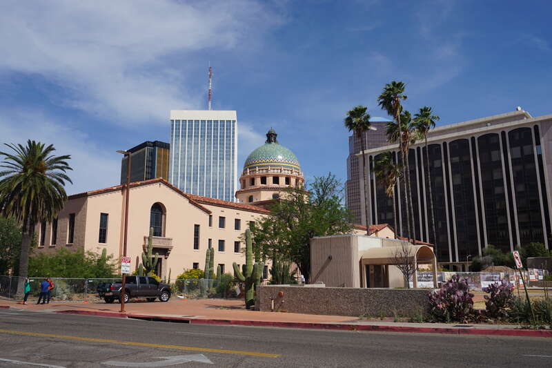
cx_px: 276
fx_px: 483
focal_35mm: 32
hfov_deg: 59.5
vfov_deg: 41.7
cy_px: 184
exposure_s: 1/250
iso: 100
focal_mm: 21
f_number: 11
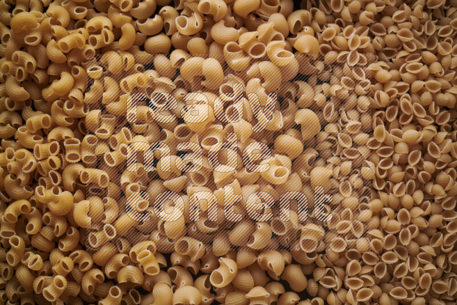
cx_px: 228
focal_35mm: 50
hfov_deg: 39.6
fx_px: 635
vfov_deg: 27.0
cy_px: 152
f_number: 8
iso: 160
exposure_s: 1/100
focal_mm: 50
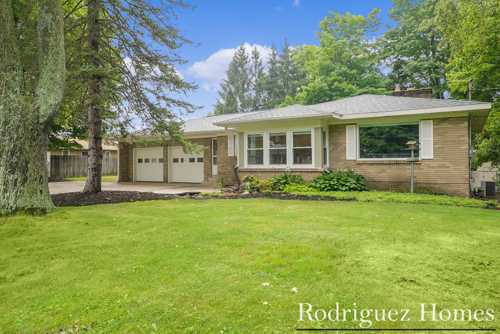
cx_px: 250
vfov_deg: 53.2
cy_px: 167
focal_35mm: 24
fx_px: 333
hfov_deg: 73.7
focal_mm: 16
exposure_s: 1/200
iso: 800
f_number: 8
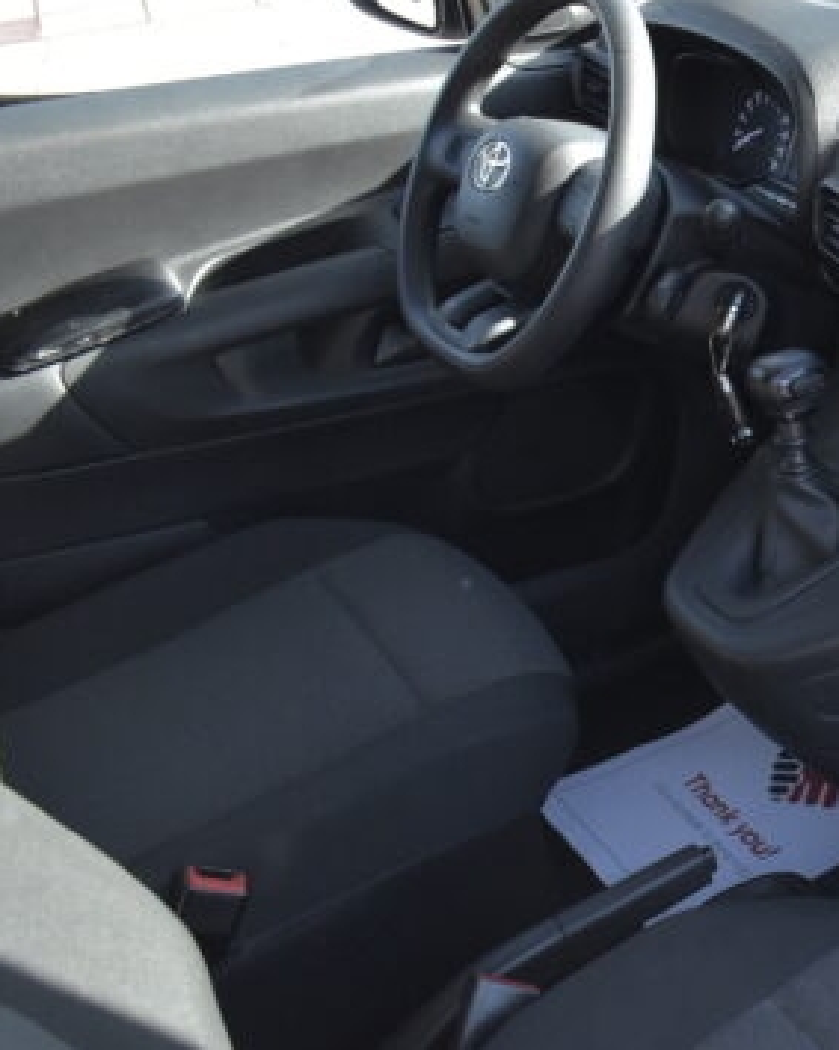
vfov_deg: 34.1
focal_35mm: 55
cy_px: 583
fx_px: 1708
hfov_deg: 24.2
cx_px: 1085
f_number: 3.5
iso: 1600
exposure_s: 1/1000
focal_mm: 18
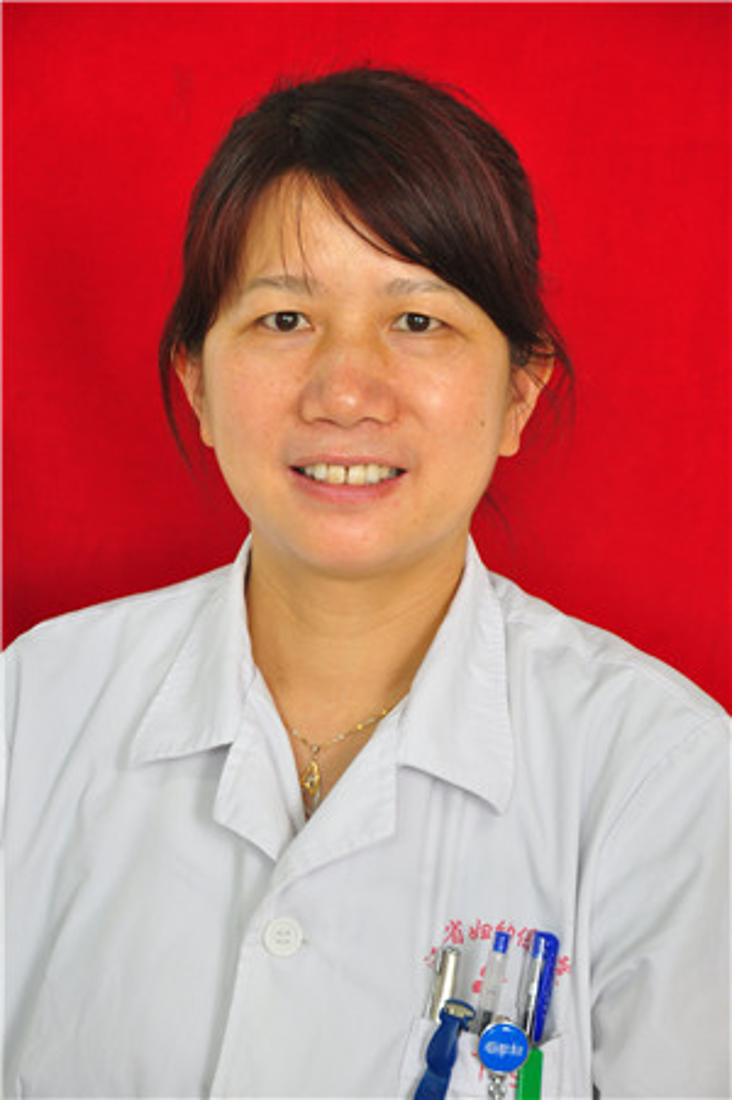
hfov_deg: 12.2
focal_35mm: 112
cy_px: 550
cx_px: 366
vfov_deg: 18.2
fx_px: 3436
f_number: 5.3
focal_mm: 75
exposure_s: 1/10
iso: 400
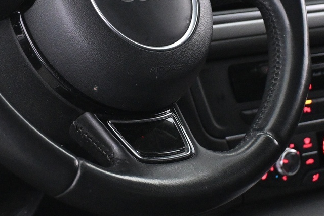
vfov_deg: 11.3
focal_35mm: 120
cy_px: -13
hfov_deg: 17.0
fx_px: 1077
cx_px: 88
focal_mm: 31.5
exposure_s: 1/40
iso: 4000
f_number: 5
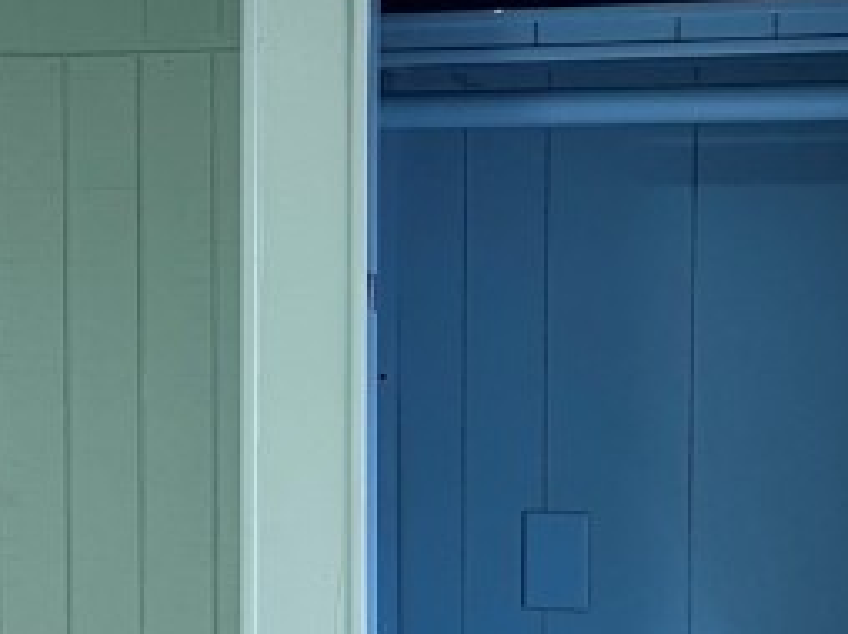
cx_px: 120
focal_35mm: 105
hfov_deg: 18.5
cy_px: 374
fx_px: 2570
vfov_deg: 14.1
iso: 80
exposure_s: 1/60
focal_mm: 5.7
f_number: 1.5
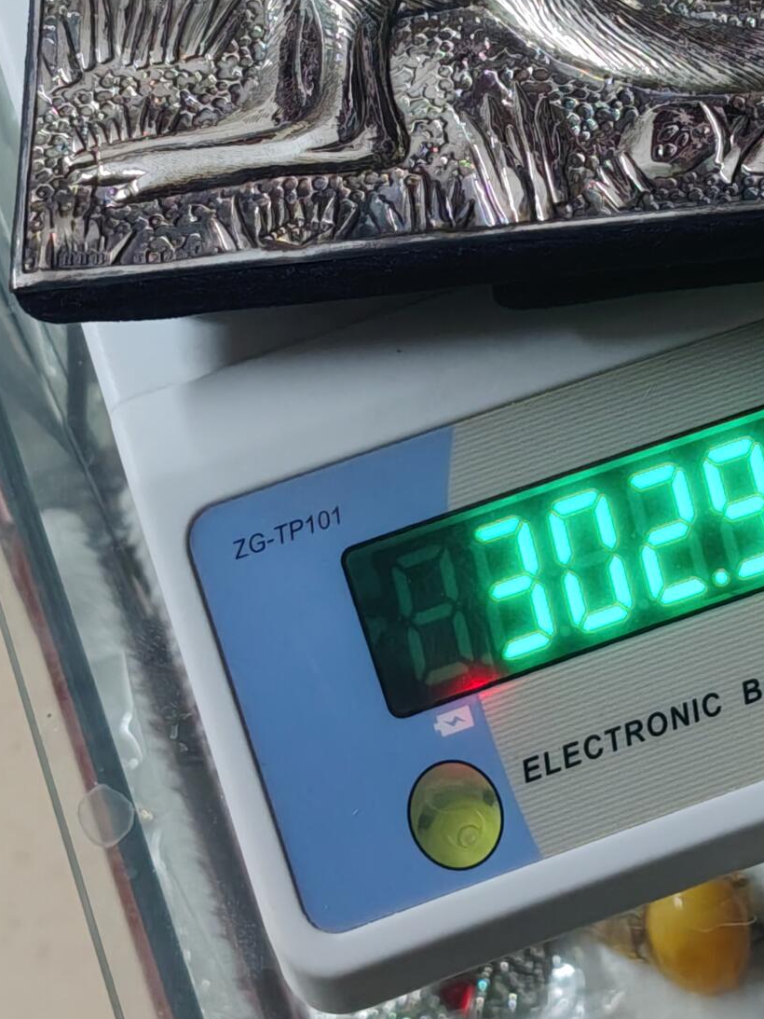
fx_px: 2471
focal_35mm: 84
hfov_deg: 17.5
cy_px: 267
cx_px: 548
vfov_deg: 23.1
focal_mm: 4.84
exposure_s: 1/50
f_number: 1.88
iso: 455
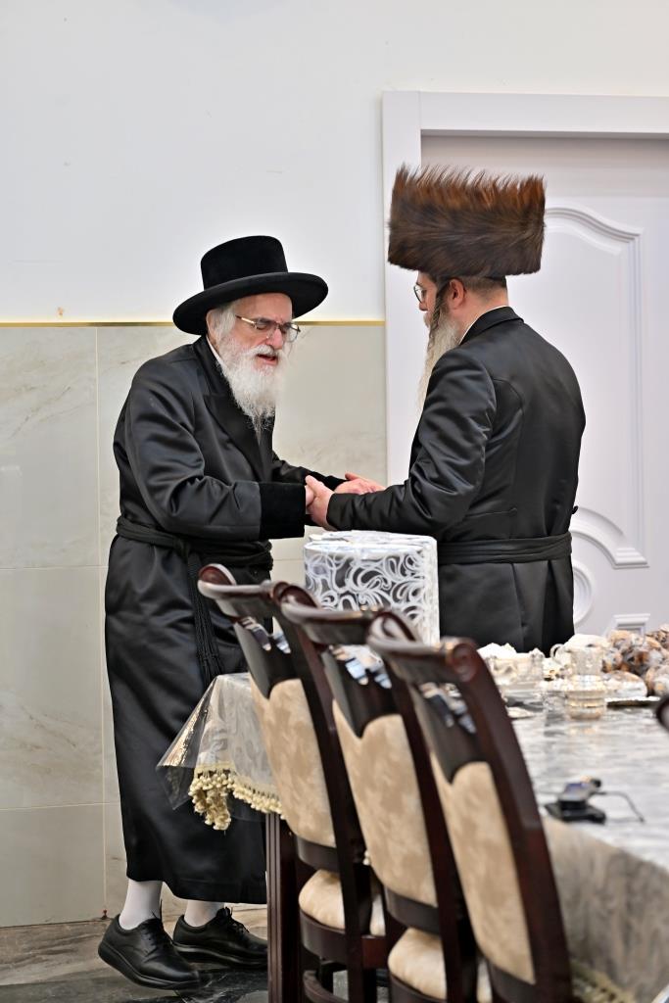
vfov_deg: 23.6
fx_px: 2396
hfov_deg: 15.9
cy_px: 502
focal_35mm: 86
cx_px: 334
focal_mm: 86
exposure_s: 1/200
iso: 500
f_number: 4
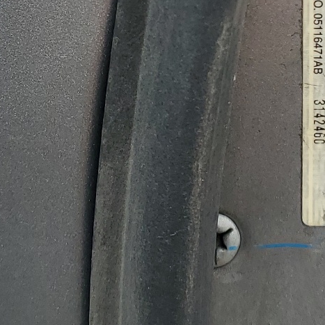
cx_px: 184
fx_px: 1115
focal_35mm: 105
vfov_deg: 16.1
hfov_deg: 16.6
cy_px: -37
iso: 50
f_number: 1.5
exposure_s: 1/476
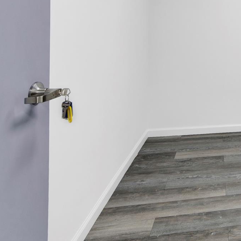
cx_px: 279
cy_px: 28
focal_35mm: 31
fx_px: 244
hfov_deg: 40.0
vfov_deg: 47.7
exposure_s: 1/3
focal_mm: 8
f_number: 8
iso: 100
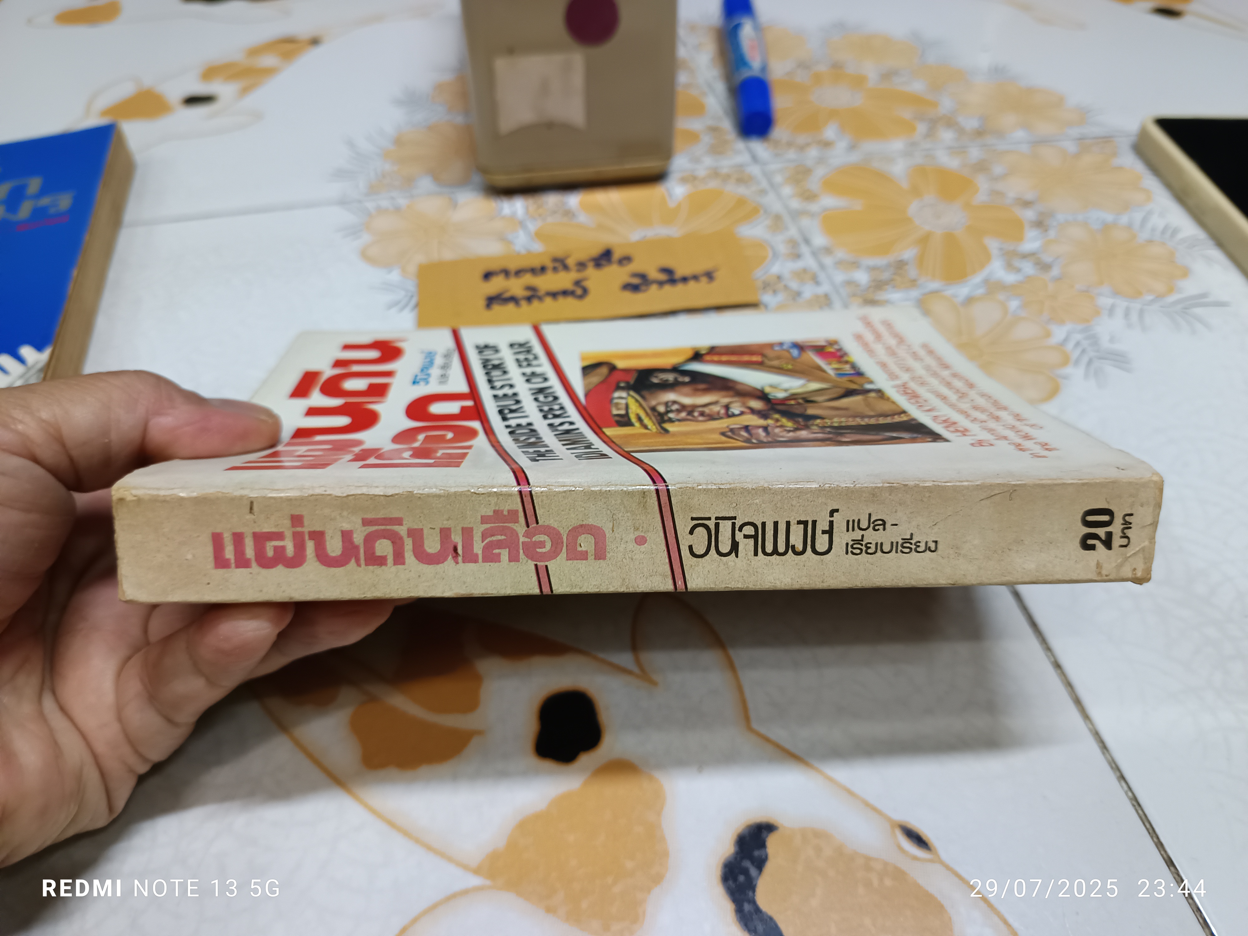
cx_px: 624
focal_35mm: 24
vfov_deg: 56.8
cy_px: 468
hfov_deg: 71.6
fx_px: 865
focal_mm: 5.31
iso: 949
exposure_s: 1/25
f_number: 1.7
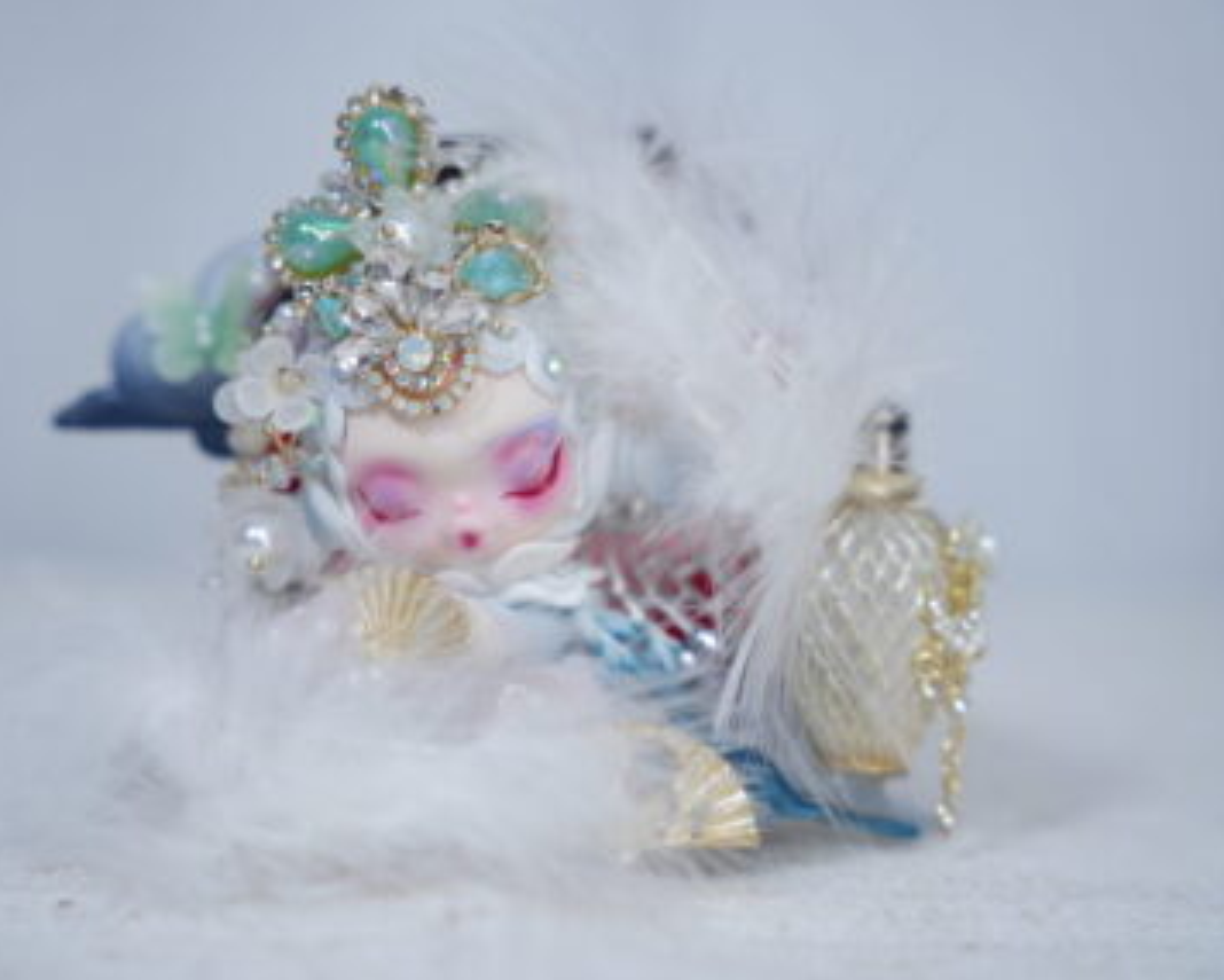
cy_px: 490
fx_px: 2779
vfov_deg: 20.0
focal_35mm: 77
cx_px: 550
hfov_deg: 24.8
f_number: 4
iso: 640
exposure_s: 1/200
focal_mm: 67.6
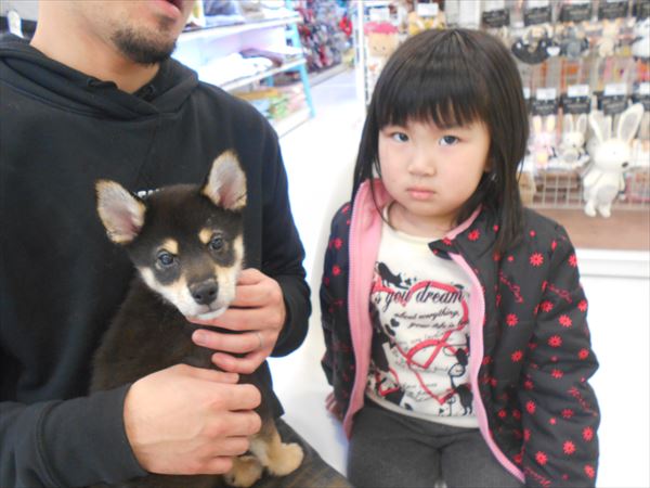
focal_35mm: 30
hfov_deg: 60.0
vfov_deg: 46.8
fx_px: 563
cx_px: 325
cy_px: 244
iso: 280
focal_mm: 5.1
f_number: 3.4
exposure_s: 1/30
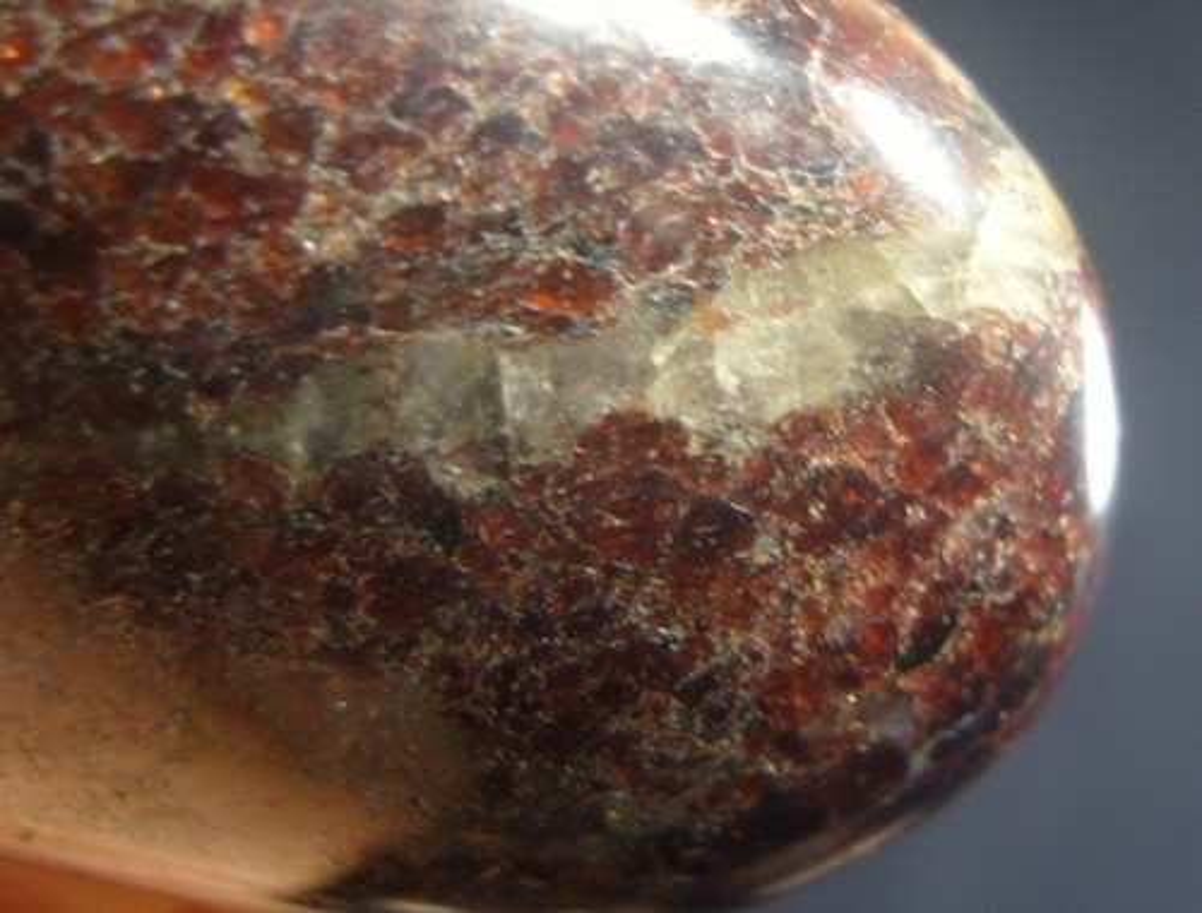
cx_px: 601
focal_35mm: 35
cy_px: 456
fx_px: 1221
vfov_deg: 41.0
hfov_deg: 52.4
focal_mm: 7.4
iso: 80
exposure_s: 1/60
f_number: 2.8
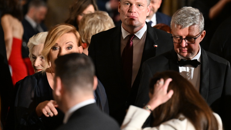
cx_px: 116
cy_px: 53
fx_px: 1292
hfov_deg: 10.2
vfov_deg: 5.8
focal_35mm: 211
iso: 8000
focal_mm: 200
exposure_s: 1/250
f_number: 3.5
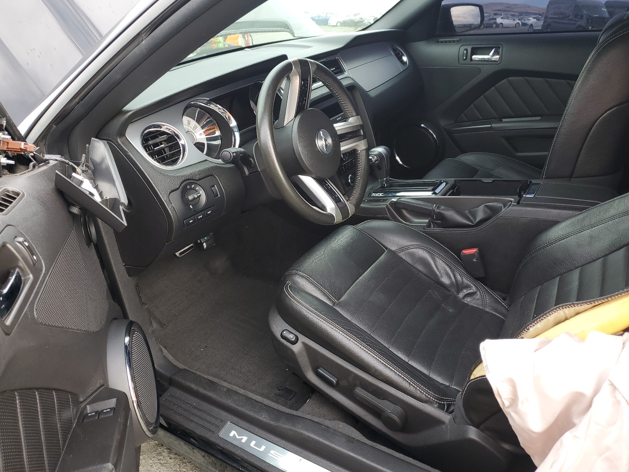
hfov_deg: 67.3
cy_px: 236
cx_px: 314
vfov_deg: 53.1
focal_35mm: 26
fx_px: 472
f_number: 1.5
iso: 50
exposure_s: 1/100
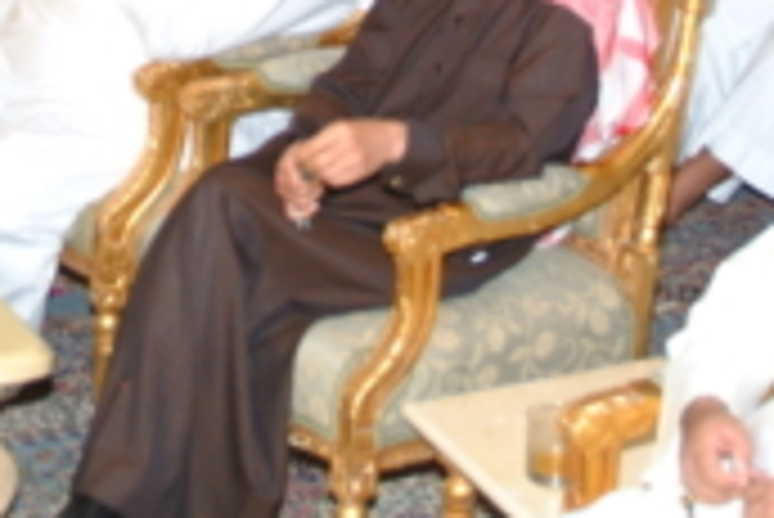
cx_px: 220
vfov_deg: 10.9
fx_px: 2625
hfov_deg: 16.7
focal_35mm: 122
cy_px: -227
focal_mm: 28
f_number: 3.5
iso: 400
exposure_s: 1/20
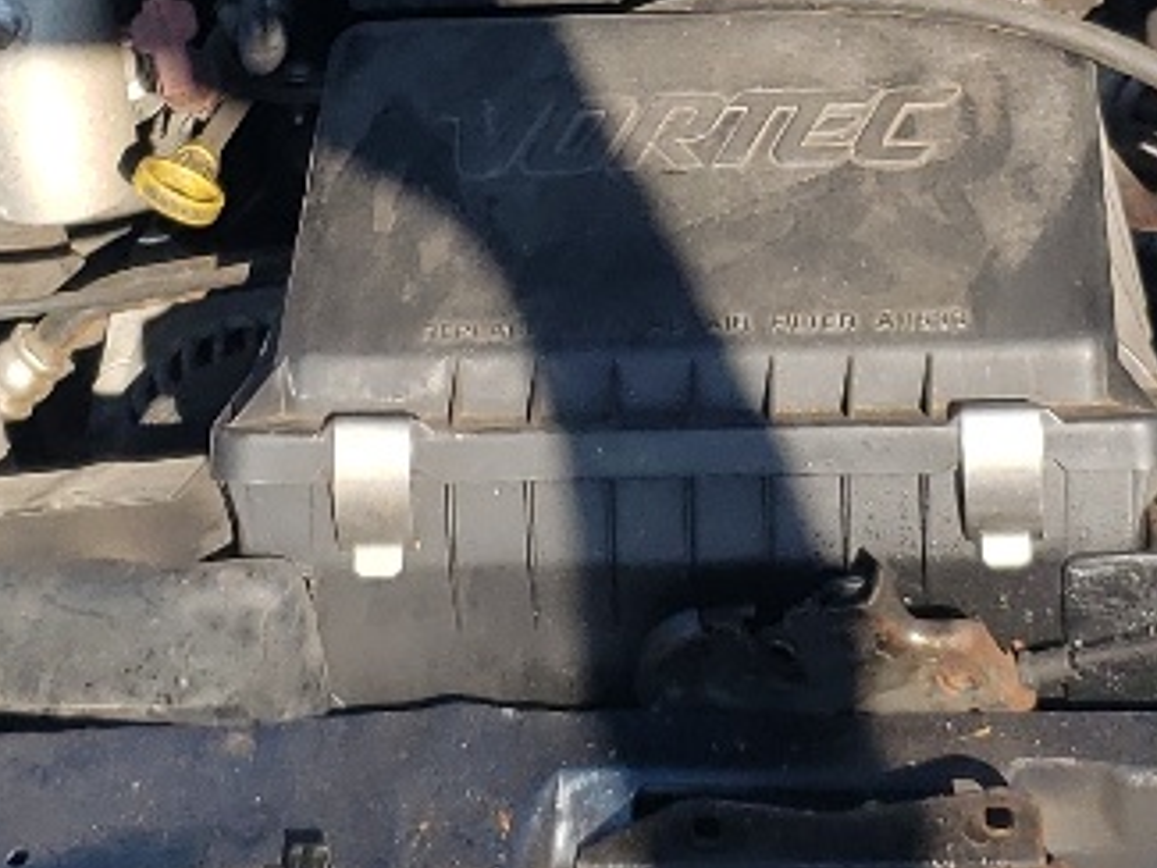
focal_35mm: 128
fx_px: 4280
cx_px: 876
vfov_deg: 11.4
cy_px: -174
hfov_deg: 15.3
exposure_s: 1/1667
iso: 50
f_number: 1.5
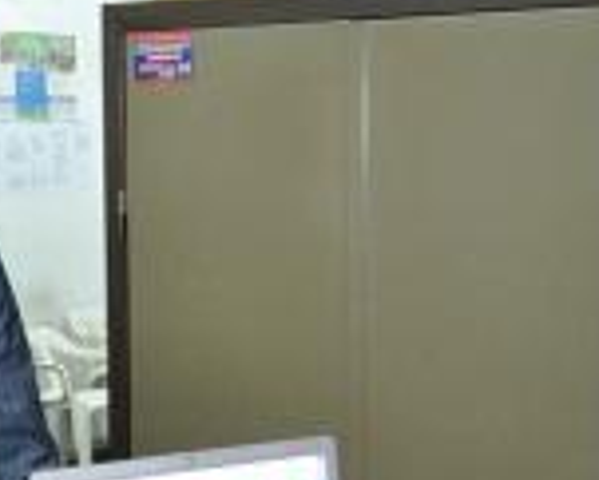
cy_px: 403
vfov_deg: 15.3
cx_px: 0
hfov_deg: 18.7
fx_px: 1774
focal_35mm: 100
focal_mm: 24
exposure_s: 1/60
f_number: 4
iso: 2000
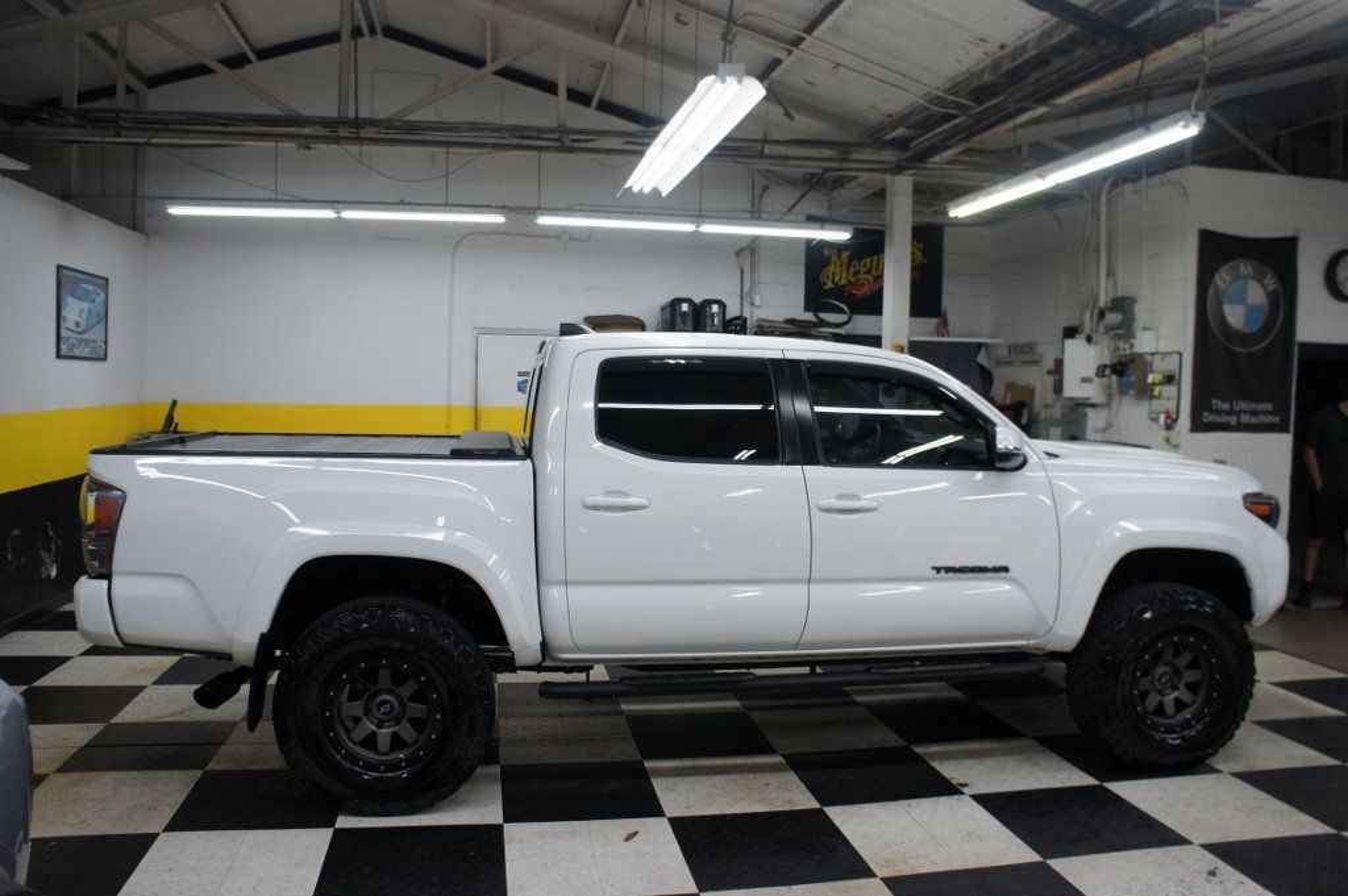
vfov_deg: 47.9
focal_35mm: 27
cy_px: 448
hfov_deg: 67.4
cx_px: 674
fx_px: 1010
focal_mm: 18
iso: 200
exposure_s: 1/40
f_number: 4
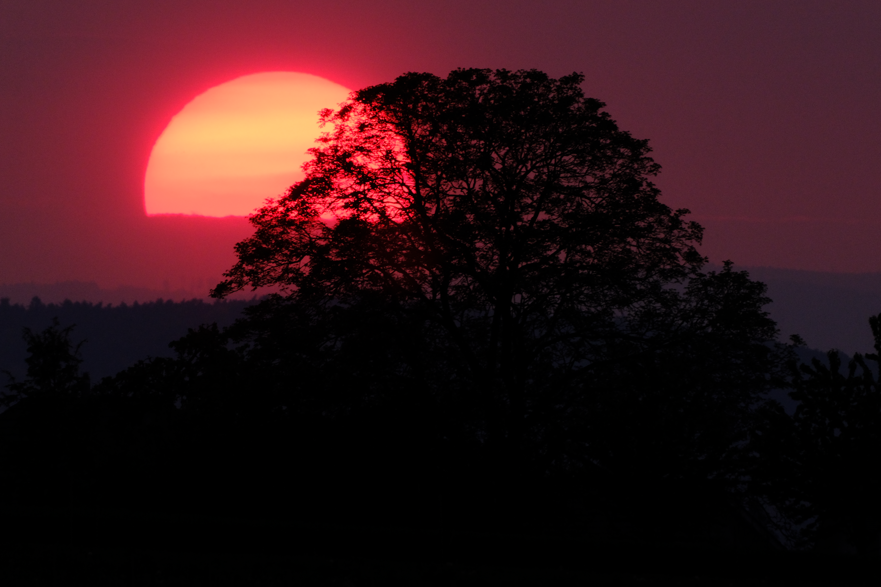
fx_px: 29364
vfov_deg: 1.1
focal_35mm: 1200
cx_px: 440
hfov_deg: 1.7
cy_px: 294
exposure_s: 1/60
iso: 1250
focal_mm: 800
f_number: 13
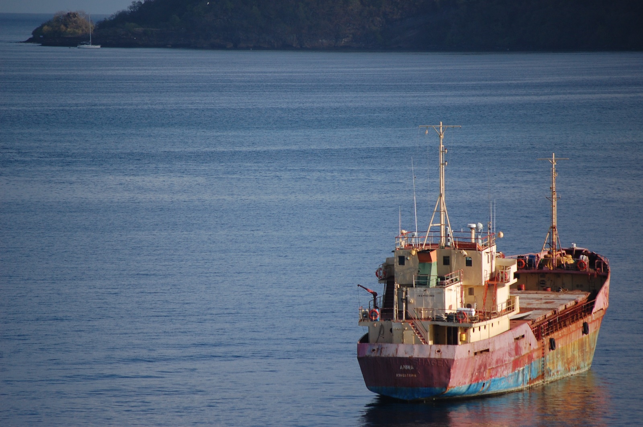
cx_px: 322
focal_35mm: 300
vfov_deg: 4.6
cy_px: 214
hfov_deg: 6.9
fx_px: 5352
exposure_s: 1/1600
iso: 400
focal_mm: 200
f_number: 5.6
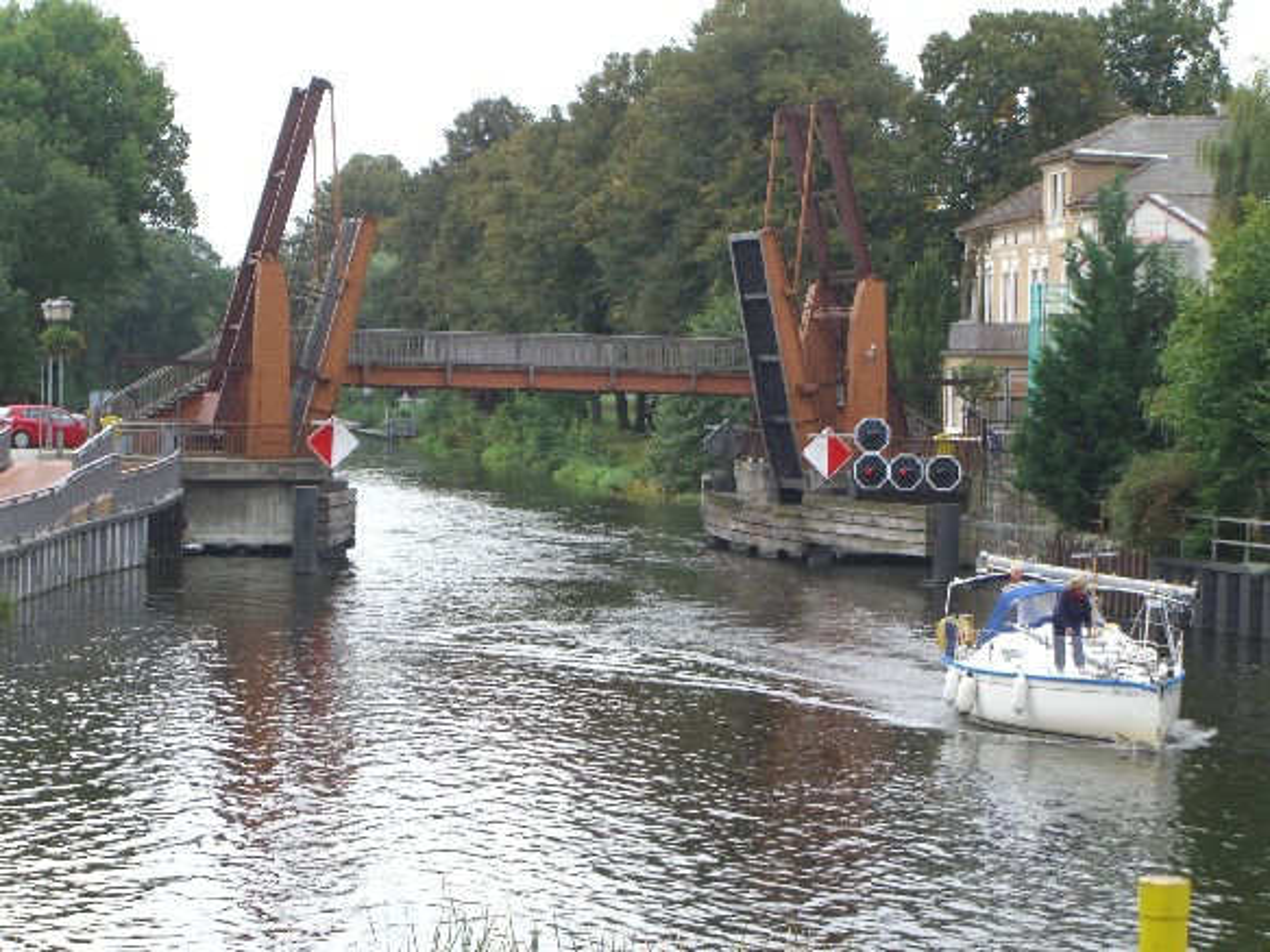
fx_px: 4182
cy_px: 476
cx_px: 635
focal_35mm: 114
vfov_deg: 13.0
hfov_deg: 17.3
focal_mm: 23.7
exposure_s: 1/125
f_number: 5.1
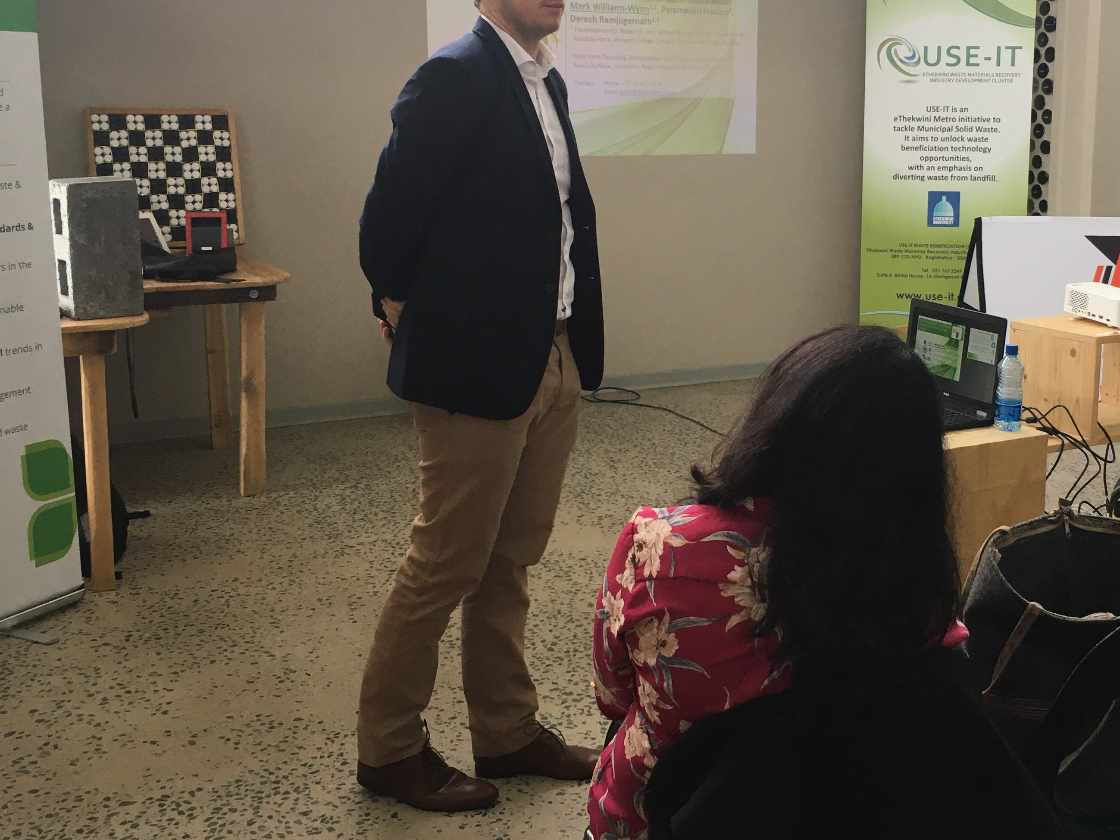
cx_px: 734
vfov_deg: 32.0
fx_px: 1456
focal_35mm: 45
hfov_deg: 41.6
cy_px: 313
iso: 32
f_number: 2.2
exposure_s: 1/33
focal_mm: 4.15
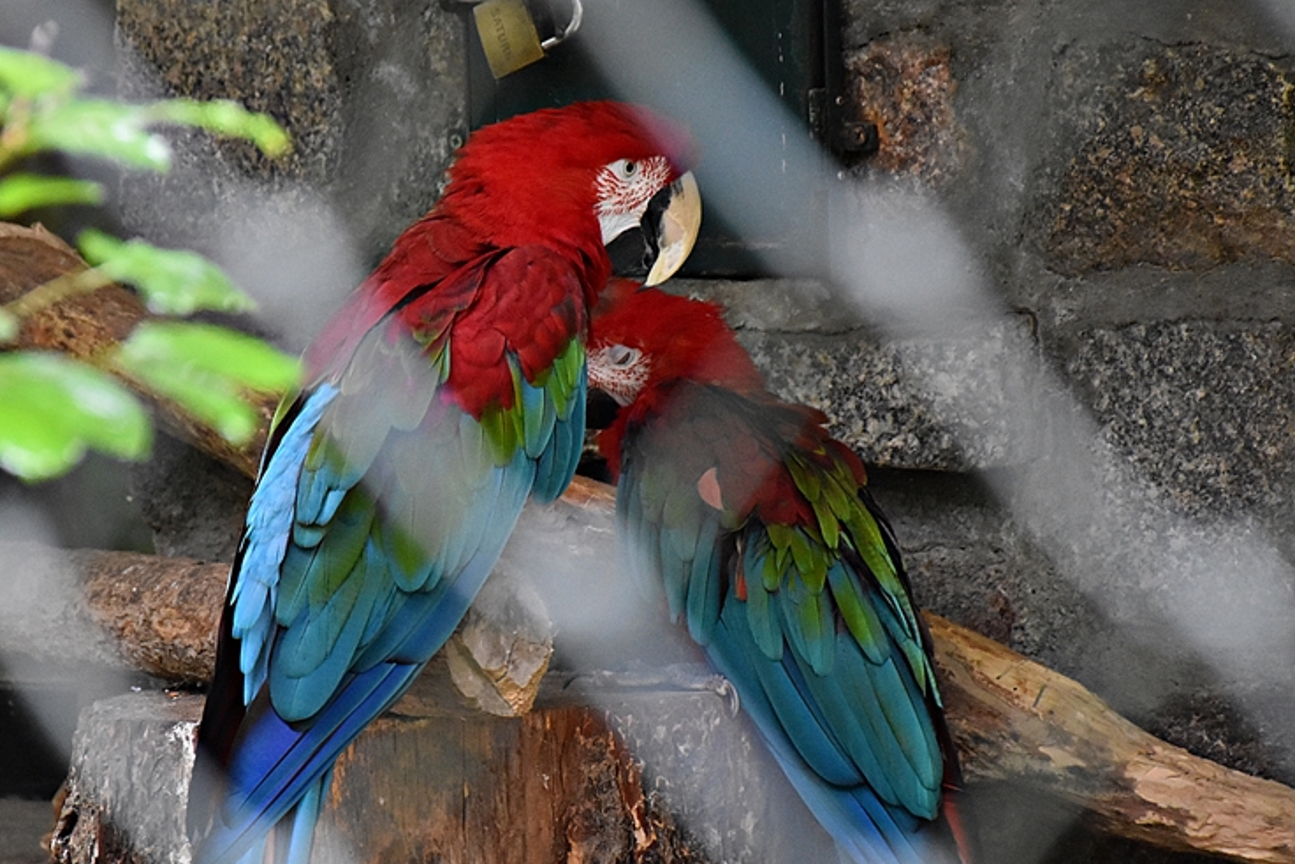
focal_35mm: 242
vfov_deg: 5.7
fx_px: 8706
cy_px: 471
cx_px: 435
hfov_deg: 8.5
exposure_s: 1/125
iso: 3200
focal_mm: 116
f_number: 5.6
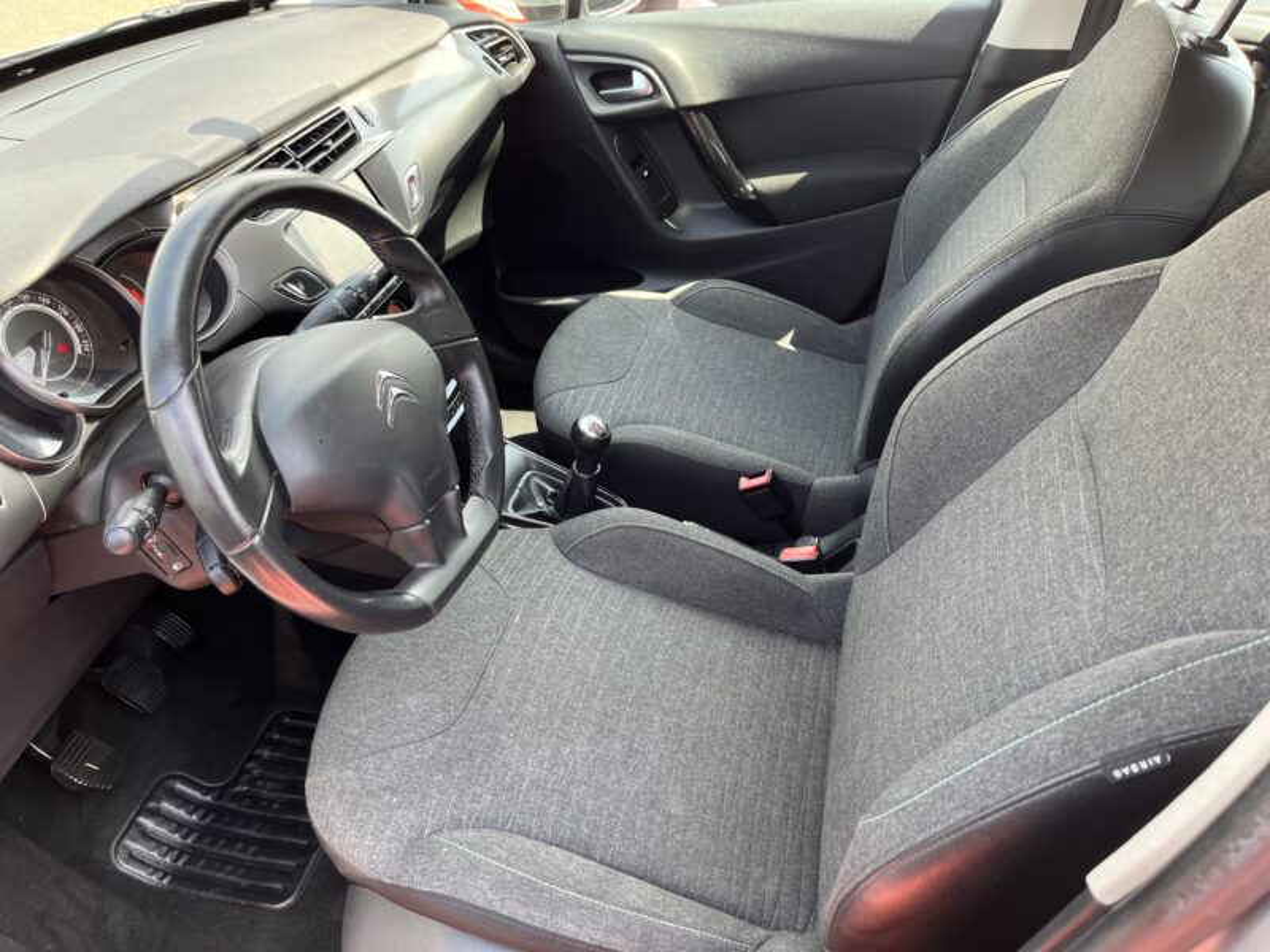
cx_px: 635
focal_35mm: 26
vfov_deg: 53.1
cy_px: 476
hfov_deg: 67.3
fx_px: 954
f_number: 1.6
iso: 80
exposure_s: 1/121
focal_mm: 5.1
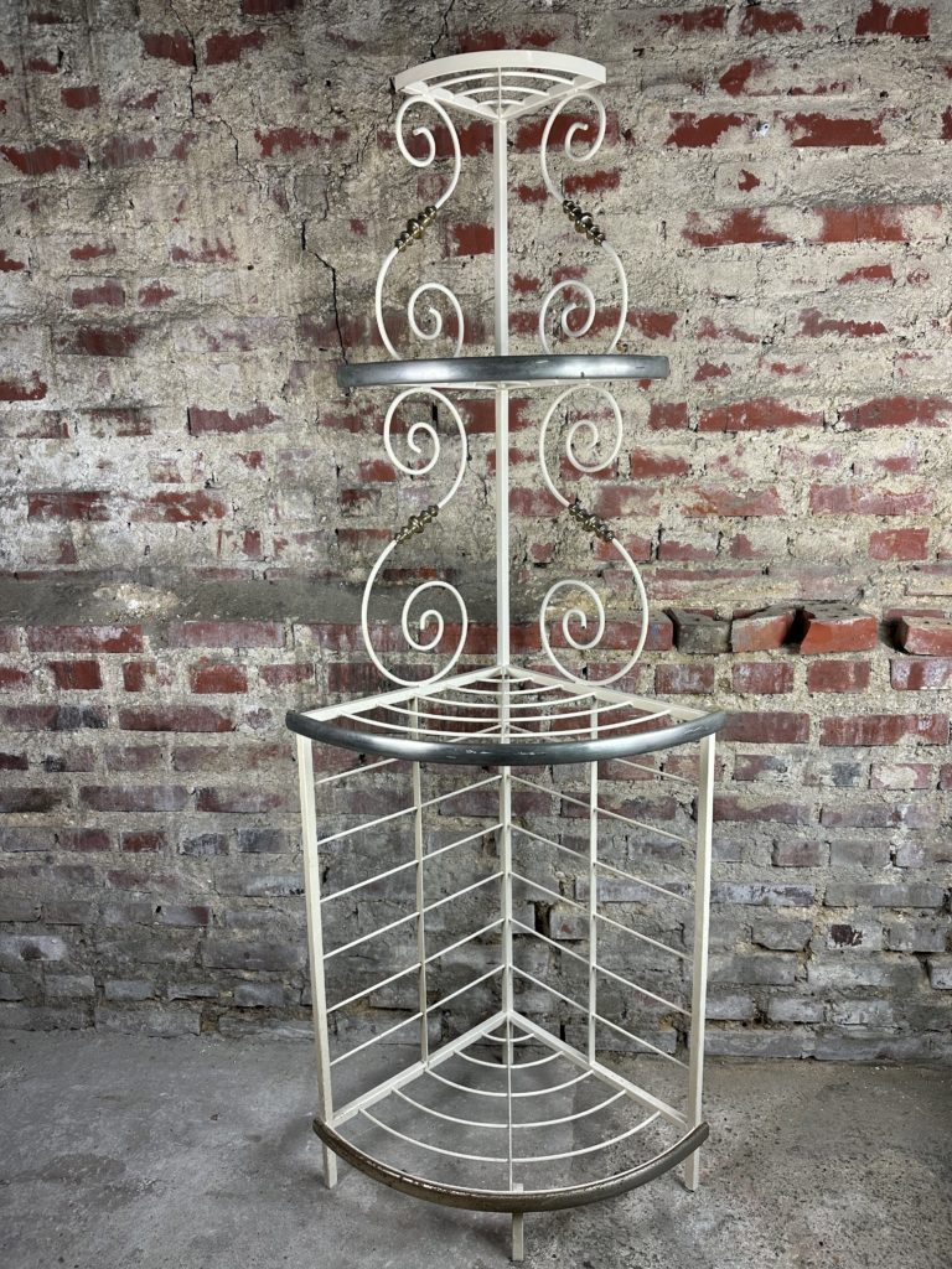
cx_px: 476
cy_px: 634
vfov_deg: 71.6
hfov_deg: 56.8
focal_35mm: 24
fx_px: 880
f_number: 1.78
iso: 100
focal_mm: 6.86
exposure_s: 1/100
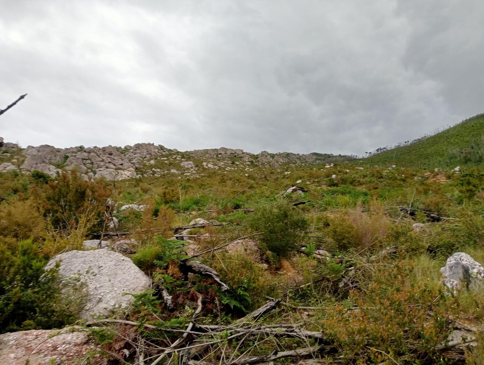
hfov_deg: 63.4
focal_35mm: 28
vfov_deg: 49.9
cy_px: 182
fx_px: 392
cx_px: 242
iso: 205
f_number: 1.8
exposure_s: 1/100
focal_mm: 4.04
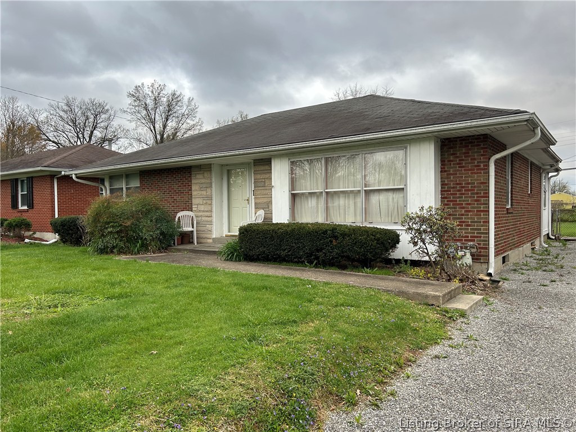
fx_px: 433
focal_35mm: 26
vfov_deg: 53.1
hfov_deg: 67.3
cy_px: 216
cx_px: 288
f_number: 1.5
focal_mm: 5.7
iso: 50
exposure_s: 1/471
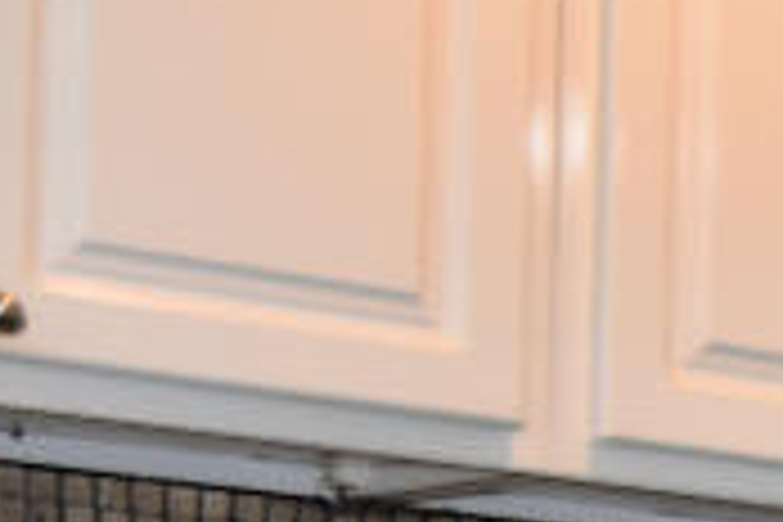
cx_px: 2025
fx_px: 3603
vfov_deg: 8.0
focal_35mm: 166
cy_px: 918
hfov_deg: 10.3
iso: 400
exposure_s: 1/125
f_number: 2.8
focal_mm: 15
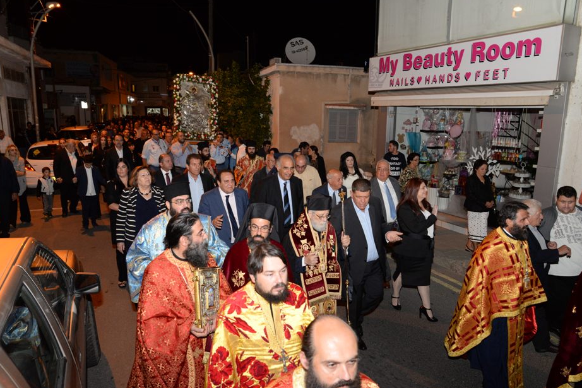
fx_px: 404
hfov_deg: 71.5
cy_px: 195
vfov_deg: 51.3
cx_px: 299
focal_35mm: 25
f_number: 7.1
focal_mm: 24
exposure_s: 1/80
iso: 2000
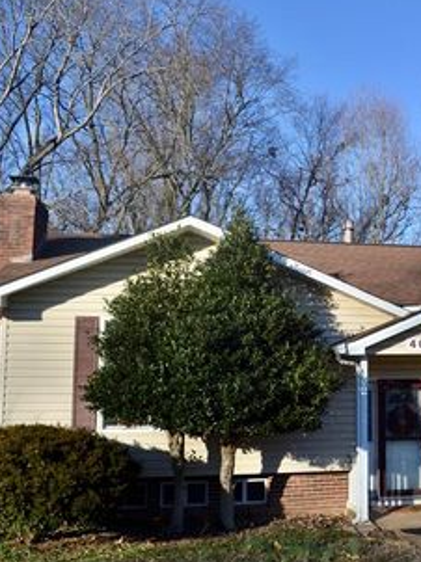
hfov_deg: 31.4
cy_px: 288
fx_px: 698
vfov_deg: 43.9
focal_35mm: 43
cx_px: 404
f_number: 7.1
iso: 100
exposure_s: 1/200
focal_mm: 18
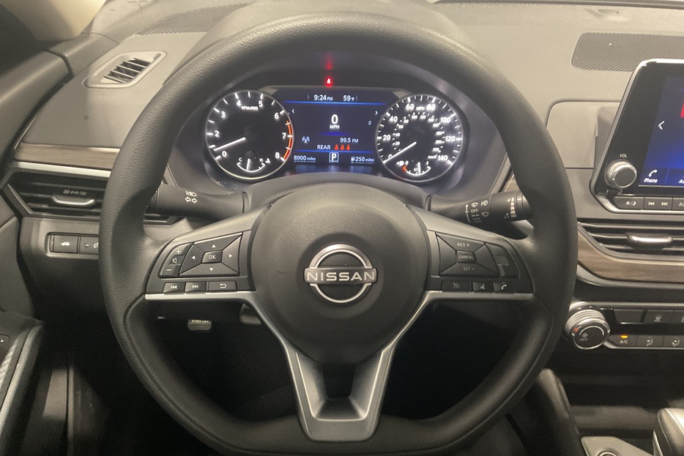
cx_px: 335
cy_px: 245
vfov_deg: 42.3
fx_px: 589
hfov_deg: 60.3
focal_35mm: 31
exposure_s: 1/30
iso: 320
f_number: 1.8
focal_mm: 3
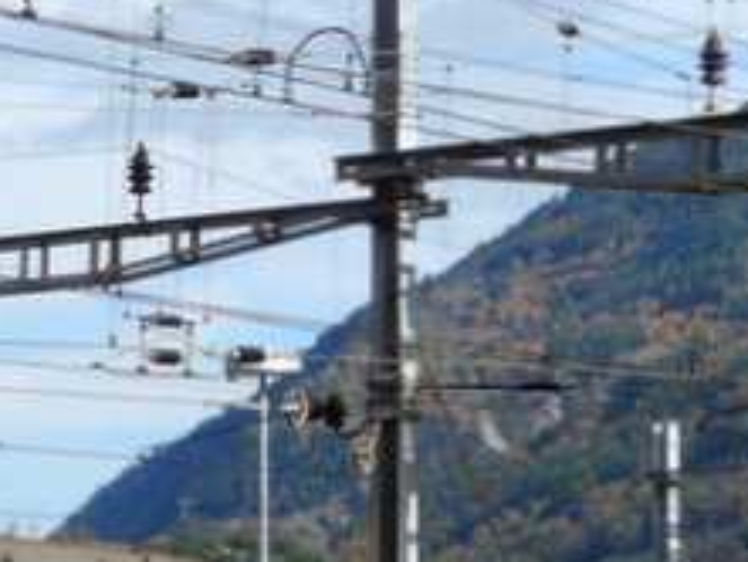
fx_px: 5967
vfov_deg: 5.3
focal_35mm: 276
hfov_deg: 6.9
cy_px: 867
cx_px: -758
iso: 100
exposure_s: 1/320
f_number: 5.6
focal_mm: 10
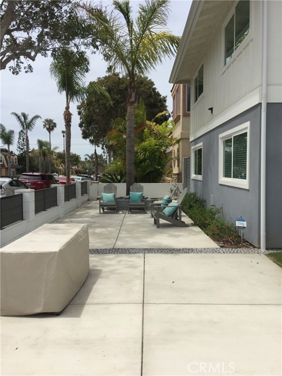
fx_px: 315
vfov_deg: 61.7
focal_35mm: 29
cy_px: 188
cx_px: 141
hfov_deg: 48.2
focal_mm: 4.15
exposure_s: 1/3300
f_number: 2.2
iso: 32
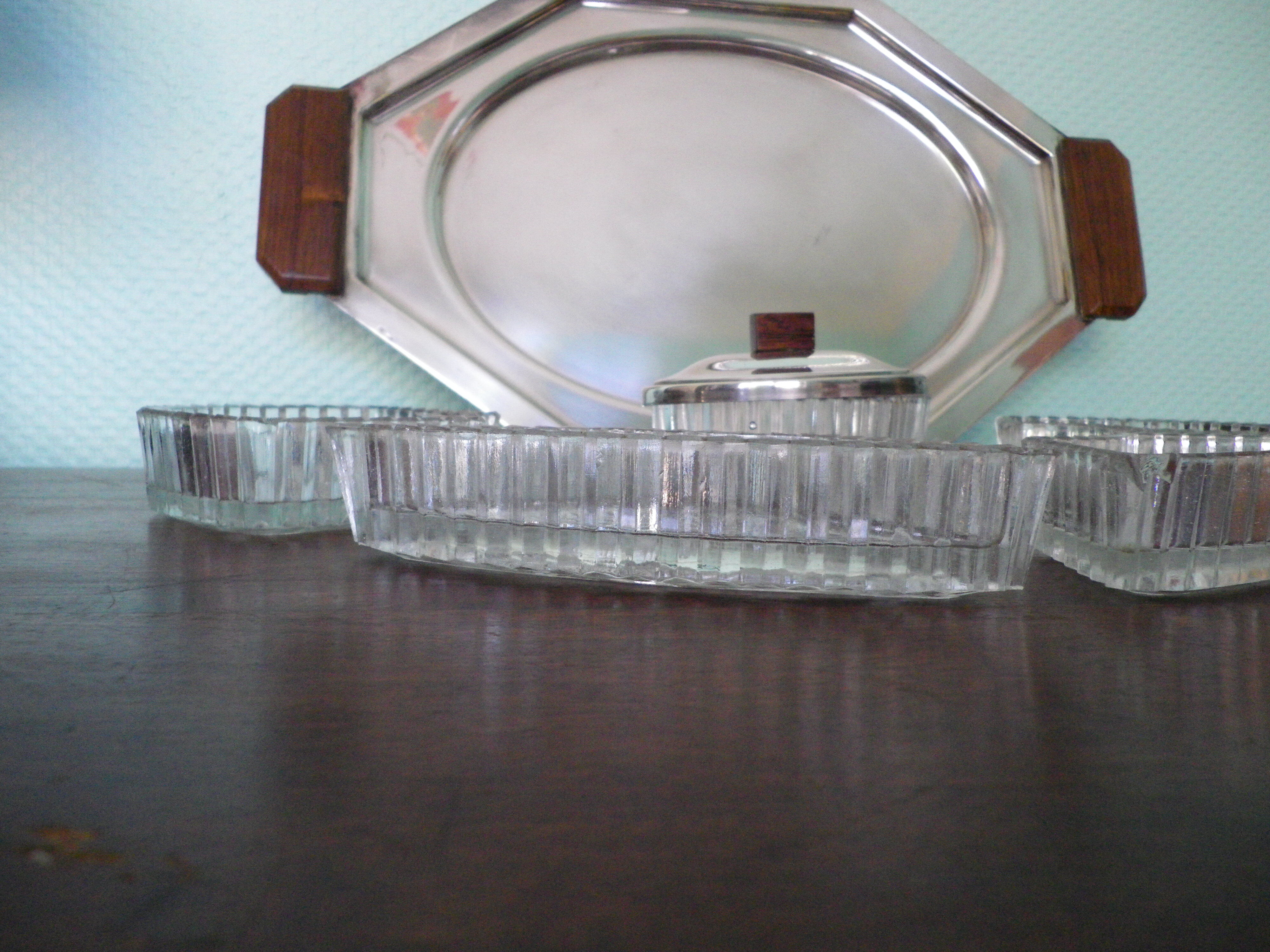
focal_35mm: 28
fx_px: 1027
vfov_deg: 49.7
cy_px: 476
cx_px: 635
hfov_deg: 63.4
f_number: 2.6
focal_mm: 4.9
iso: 400
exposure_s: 1/60
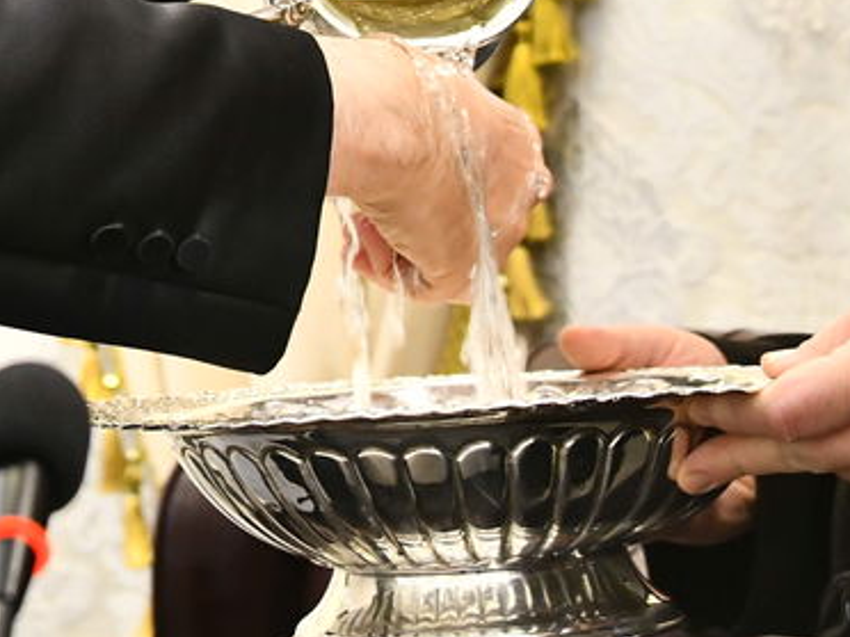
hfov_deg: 10.8
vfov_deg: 8.1
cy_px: -264
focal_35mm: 181
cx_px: 23
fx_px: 4444
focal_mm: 50
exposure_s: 1/125
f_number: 5
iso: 2500
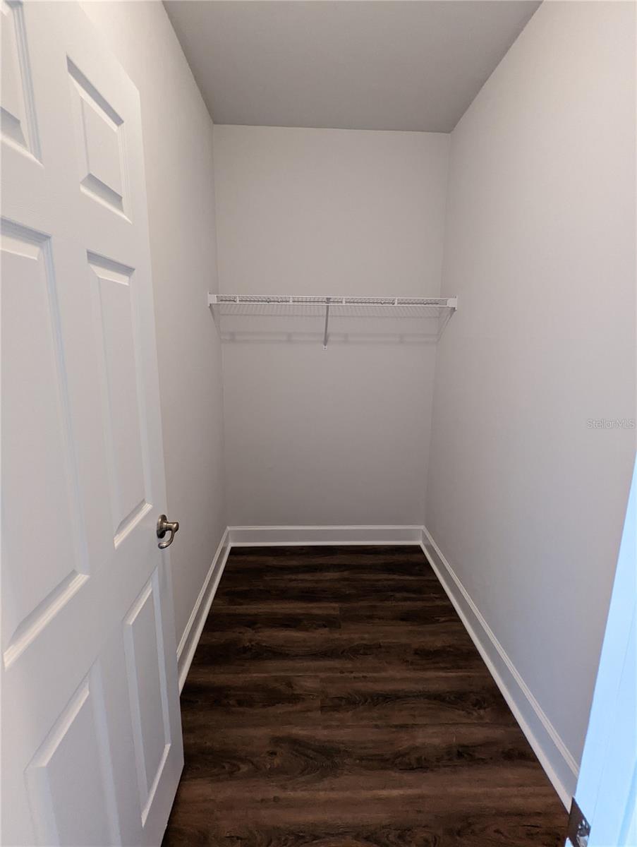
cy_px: 424
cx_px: 318
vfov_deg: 94.4
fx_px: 392
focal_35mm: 16
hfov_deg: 78.2
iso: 604
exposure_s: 1/40
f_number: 2.2
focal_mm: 2.35
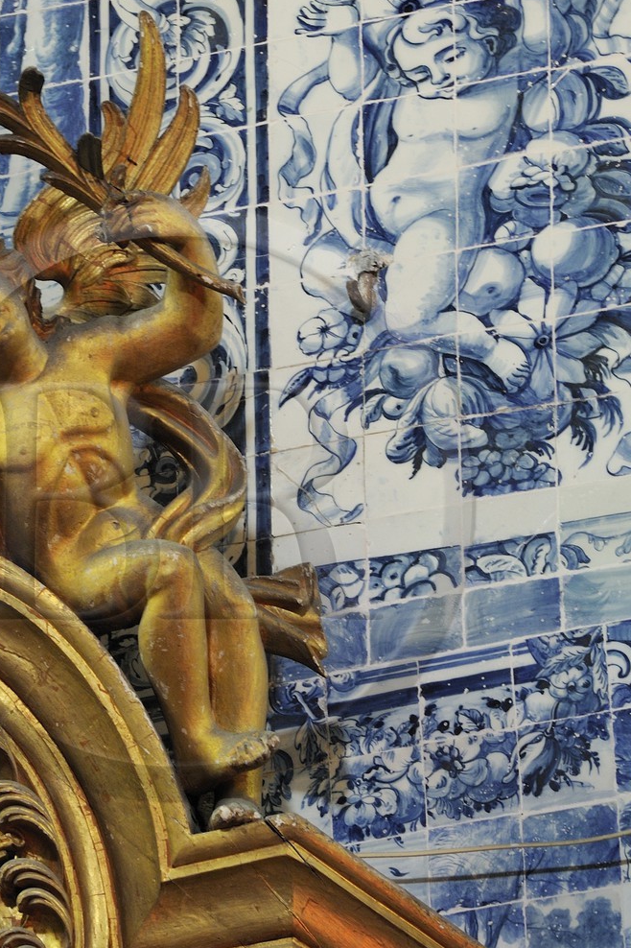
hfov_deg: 4.2
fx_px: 8524
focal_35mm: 324
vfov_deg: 6.4
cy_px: 503
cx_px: 175
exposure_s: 1/8
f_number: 6.3
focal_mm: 200
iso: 800
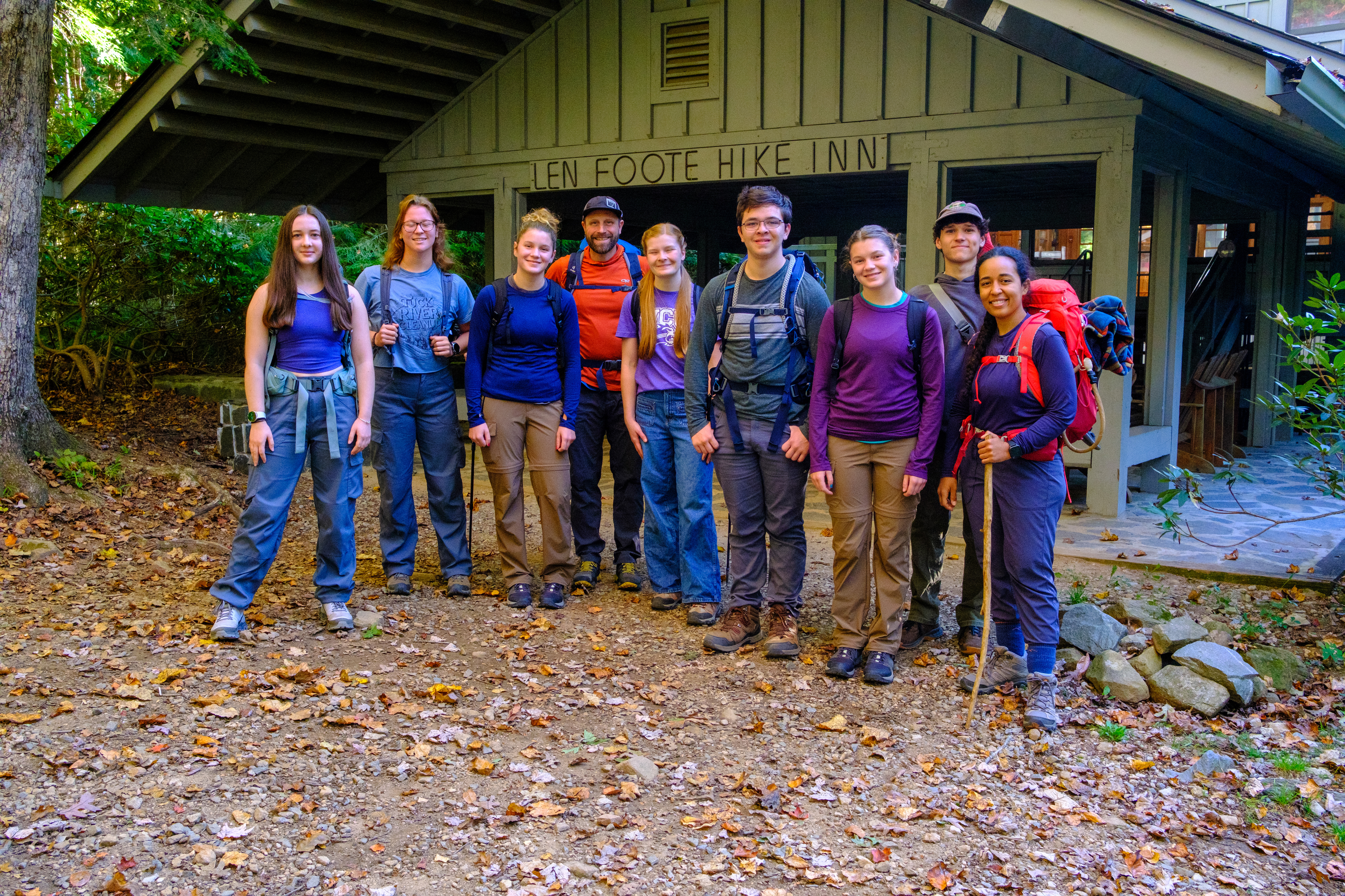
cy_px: 448
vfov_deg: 37.9
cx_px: 672
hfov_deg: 54.4
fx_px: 1308
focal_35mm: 35
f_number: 8
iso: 2000
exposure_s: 1/80
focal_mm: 23
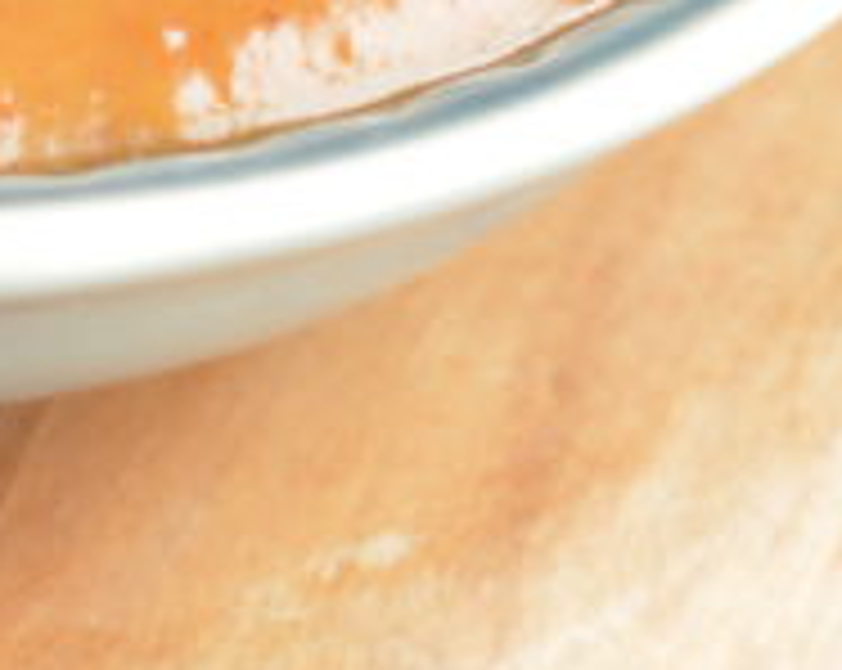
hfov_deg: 2.4
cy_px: -868
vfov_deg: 1.9
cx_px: 7
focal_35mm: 812
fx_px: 20193
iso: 200
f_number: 8
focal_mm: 105
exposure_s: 1/13
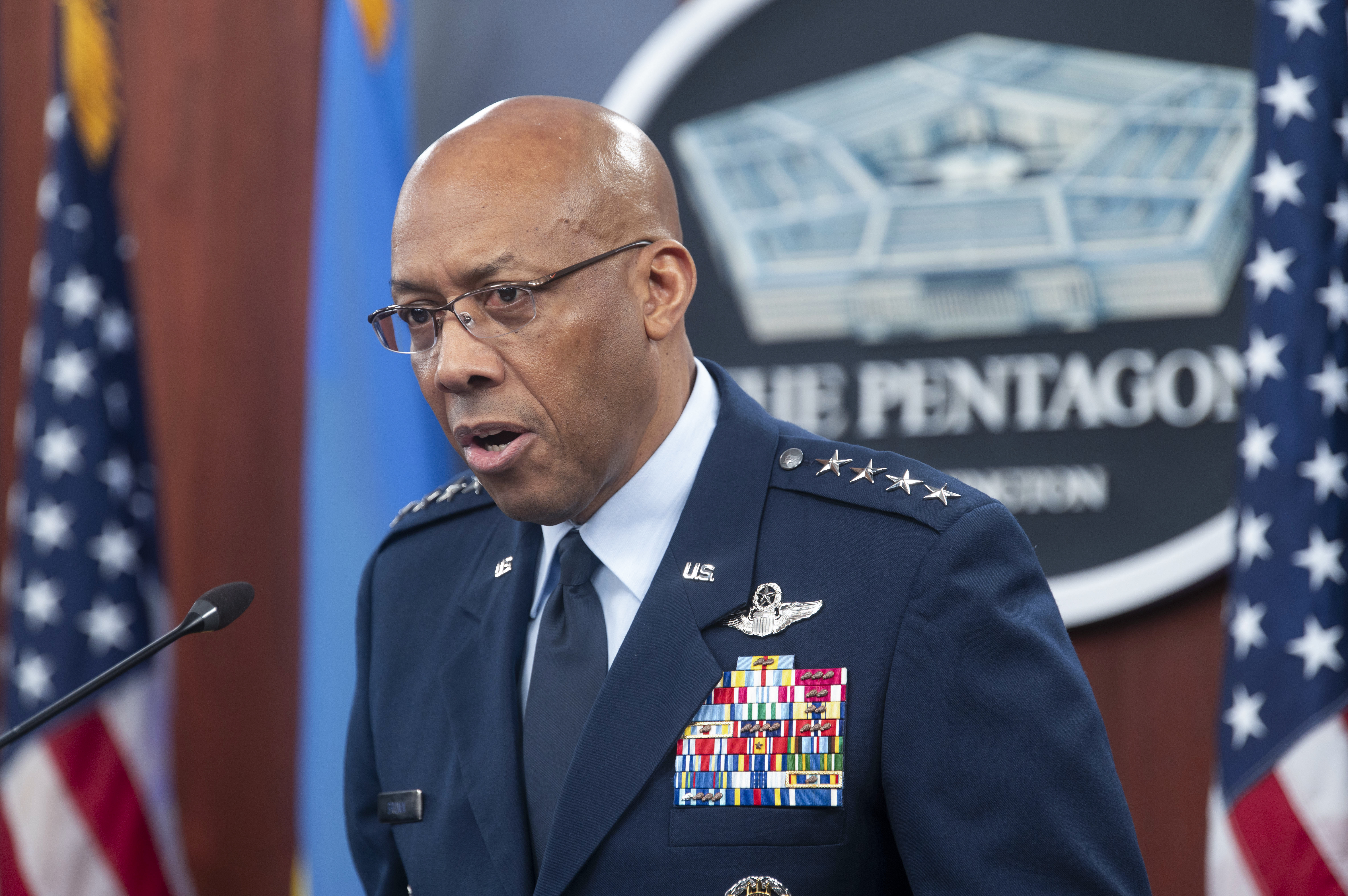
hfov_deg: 9.8
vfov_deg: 6.5
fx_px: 7858
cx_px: 674
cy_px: 448
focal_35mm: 210
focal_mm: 210
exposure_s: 1/250
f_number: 4
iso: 1000
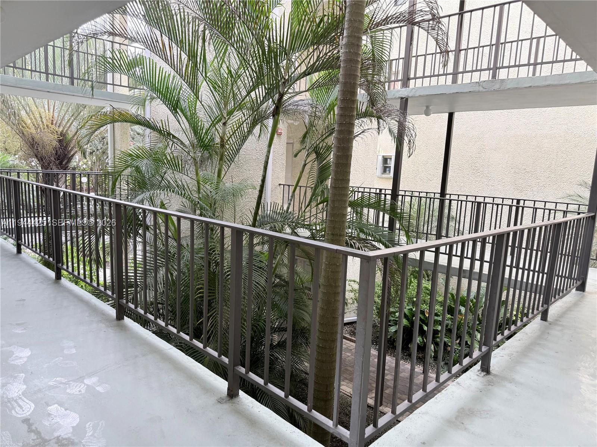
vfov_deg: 56.8
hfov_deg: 71.6
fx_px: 414
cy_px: 224
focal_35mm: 24
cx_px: 298
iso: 100
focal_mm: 6.76
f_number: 1.78
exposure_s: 1/133
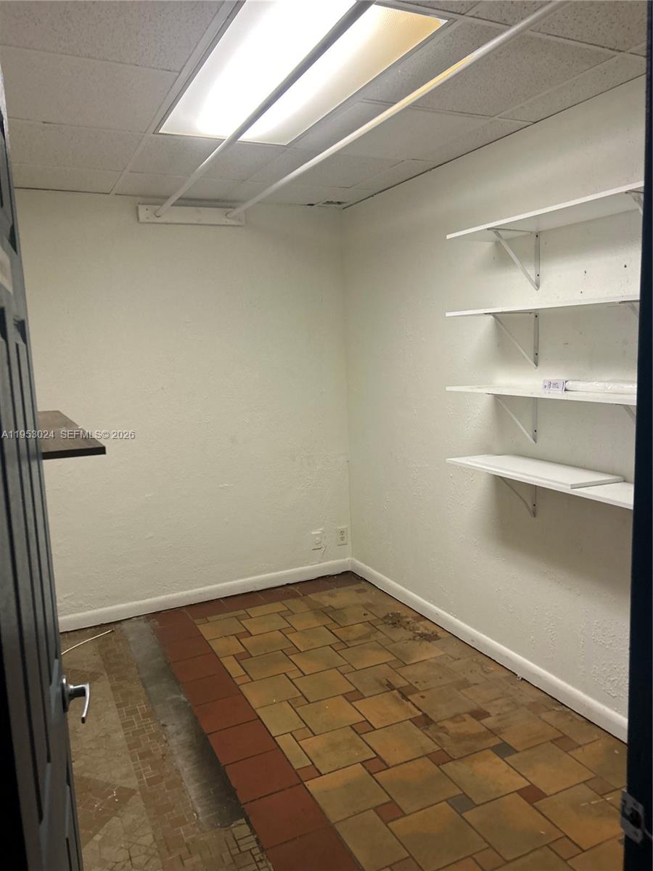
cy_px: 436
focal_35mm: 26
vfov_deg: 67.3
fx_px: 654
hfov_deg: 53.1
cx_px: 326
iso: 160
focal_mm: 5.7
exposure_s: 1/60
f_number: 1.5
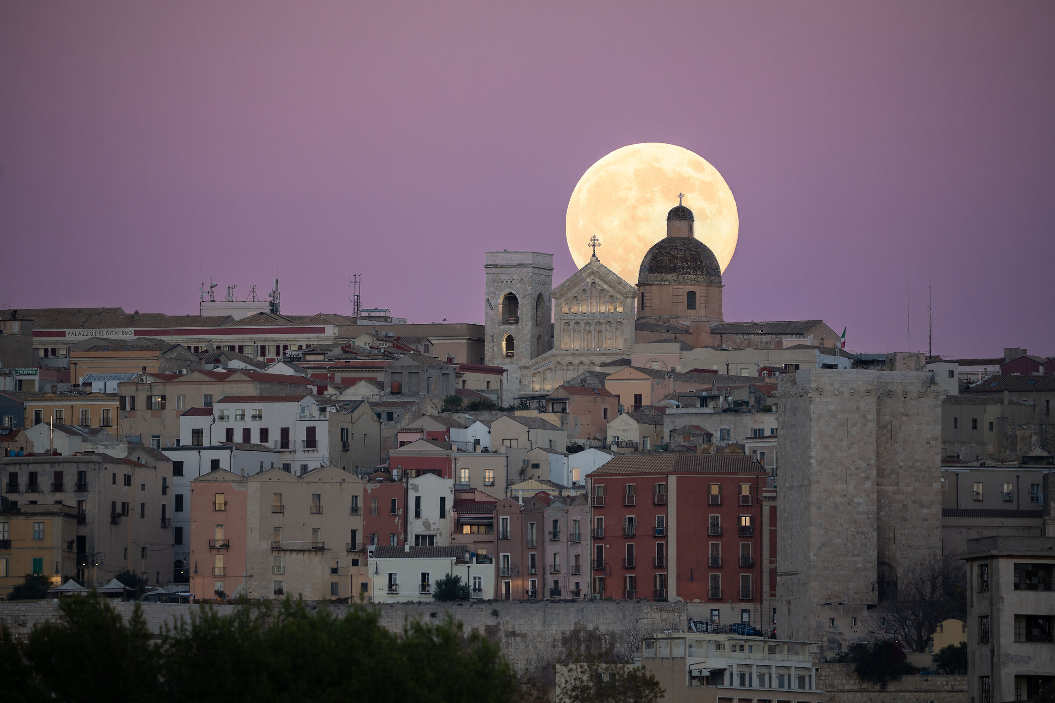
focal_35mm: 600
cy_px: 352
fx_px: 17582
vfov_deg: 2.3
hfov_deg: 3.4
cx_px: 528
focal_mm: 600
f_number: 6.3
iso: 200
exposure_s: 1/60
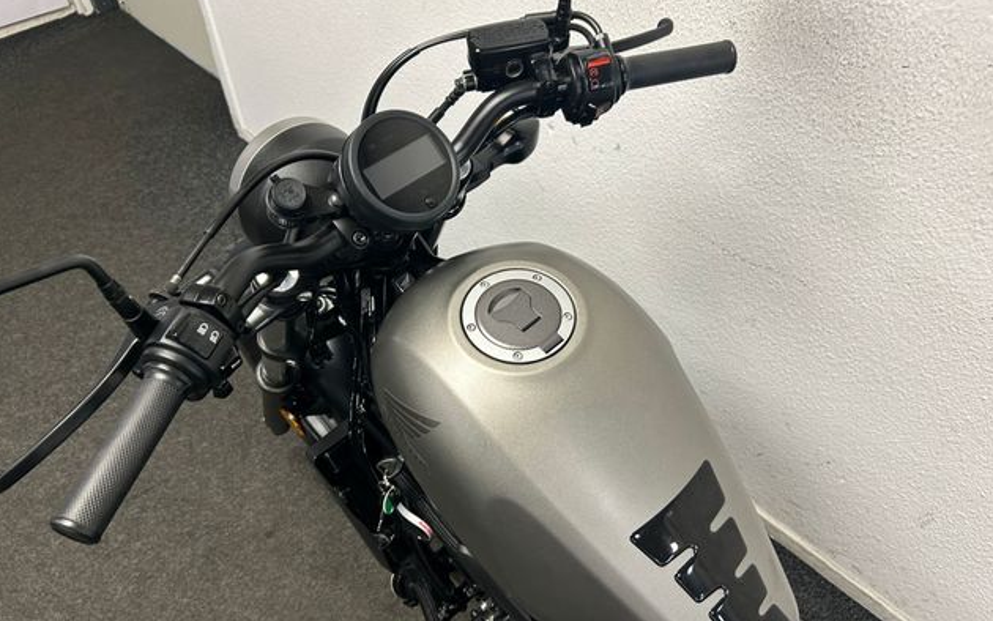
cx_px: 493
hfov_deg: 66.5
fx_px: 758
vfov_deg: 44.5
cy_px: 345
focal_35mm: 28
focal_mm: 5.7
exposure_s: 1/50
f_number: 1.5
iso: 80
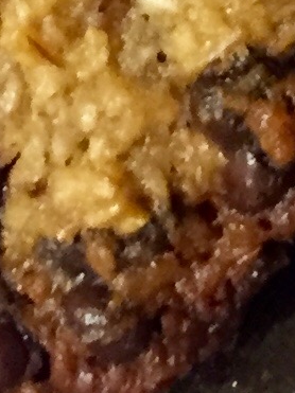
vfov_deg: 7.1
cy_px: -714
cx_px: 280
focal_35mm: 255
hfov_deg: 5.8
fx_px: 2899
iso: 250
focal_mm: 4.15
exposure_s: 1/17
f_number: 2.2
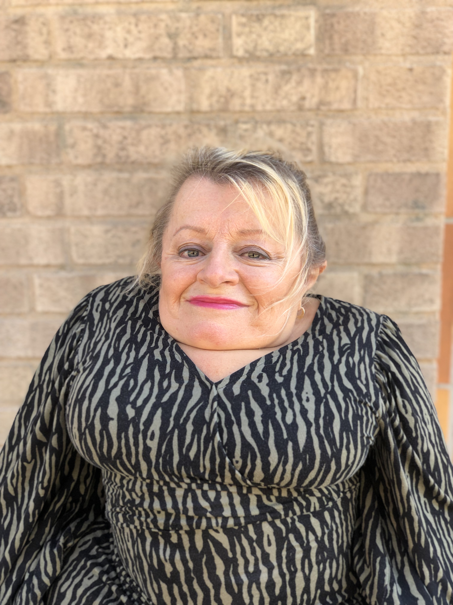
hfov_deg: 28.0
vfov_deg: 36.8
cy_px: 302
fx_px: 907
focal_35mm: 52
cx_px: 226
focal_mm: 6
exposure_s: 1/50
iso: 16
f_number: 2.4
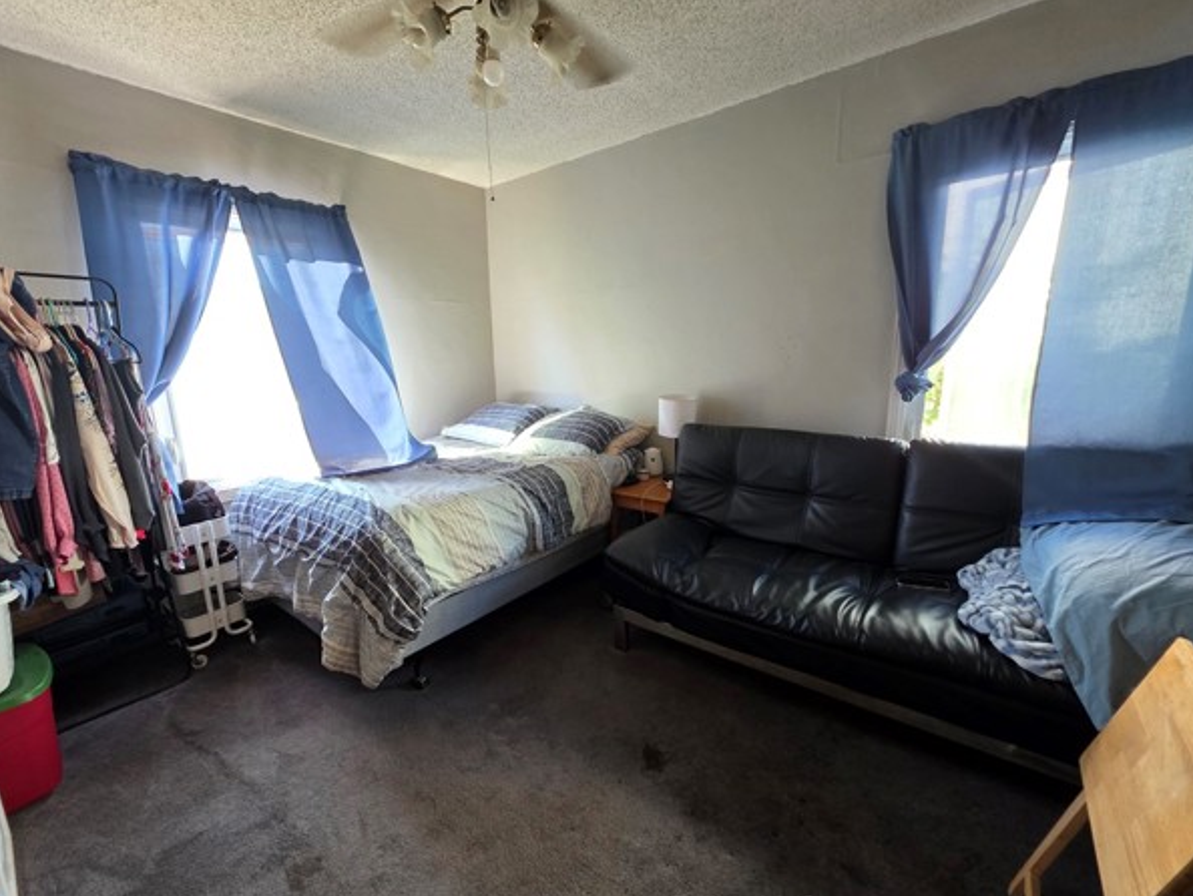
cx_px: 562
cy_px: 462
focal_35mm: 14
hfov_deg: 101.9
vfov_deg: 85.7
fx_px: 483
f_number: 1.9
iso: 400
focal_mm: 2.2
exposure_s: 1/60
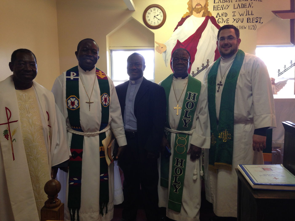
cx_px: 148
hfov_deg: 55.4
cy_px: 110
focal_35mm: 33
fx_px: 281
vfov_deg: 42.9
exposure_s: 1/20
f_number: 2.4
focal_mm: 4.12
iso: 64
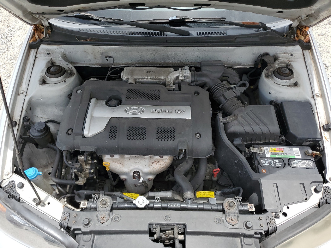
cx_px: 166
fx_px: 249
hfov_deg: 67.3
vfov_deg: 53.1
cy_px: 124
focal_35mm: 26
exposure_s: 1/1667
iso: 50
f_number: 1.5
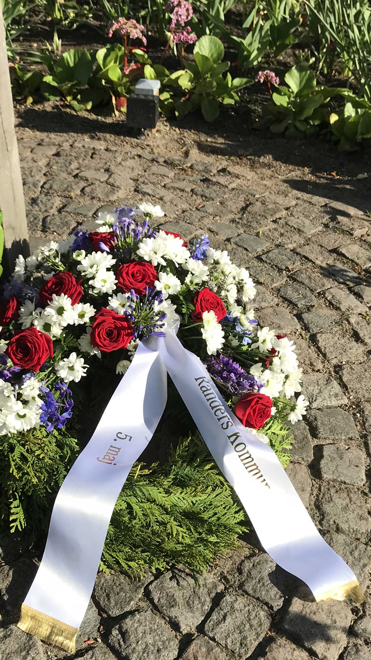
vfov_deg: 44.6
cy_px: 342
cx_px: 92
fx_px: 805
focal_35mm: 46
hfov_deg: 25.6
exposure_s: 1/1350
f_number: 1.8
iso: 20
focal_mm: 3.99
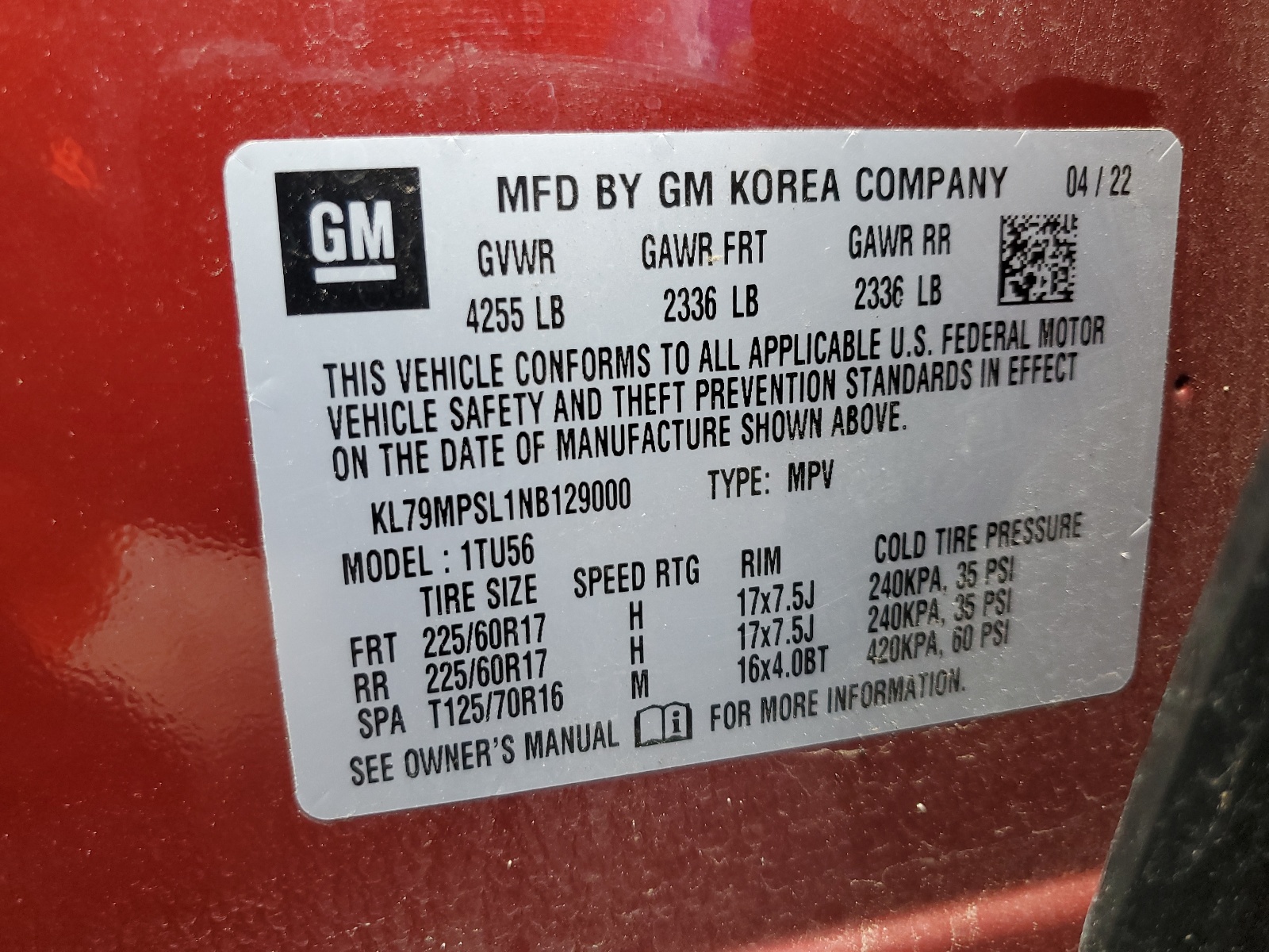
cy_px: 476
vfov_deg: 53.1
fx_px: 953
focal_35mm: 26
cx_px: 634
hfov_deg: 67.3
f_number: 1.5
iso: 68
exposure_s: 1/120
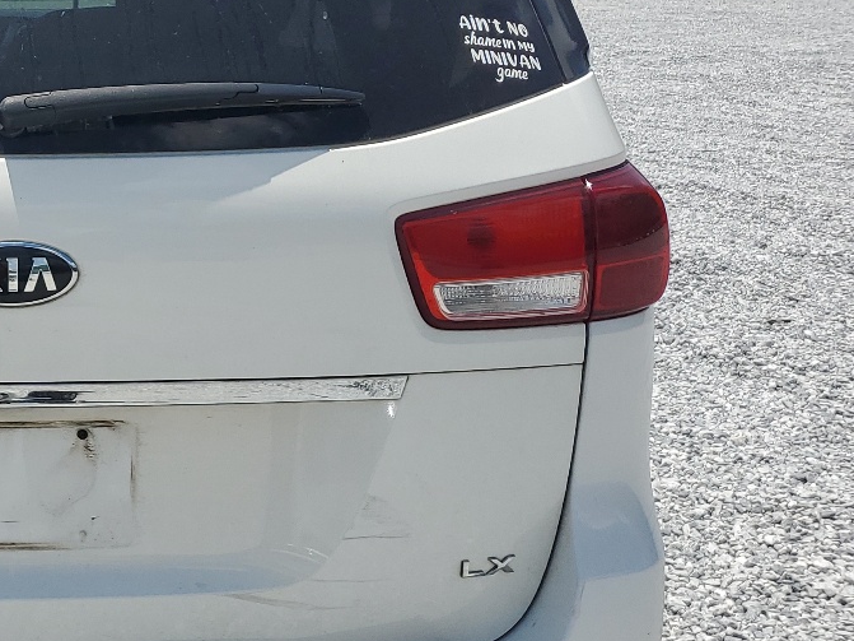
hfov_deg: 28.6
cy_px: 278
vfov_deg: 23.6
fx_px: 1529
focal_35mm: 62
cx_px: -62
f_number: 1.5
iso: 50
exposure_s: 1/5000
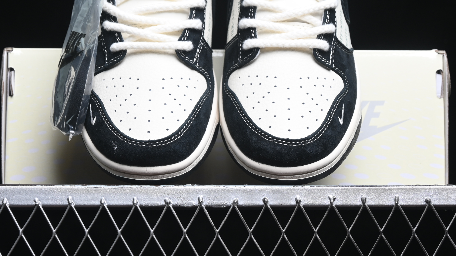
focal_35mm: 102
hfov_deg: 20.9
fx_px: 1233
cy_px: 61
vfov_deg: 11.8
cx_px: 223
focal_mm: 50
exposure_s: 1/50
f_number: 6.3
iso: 160
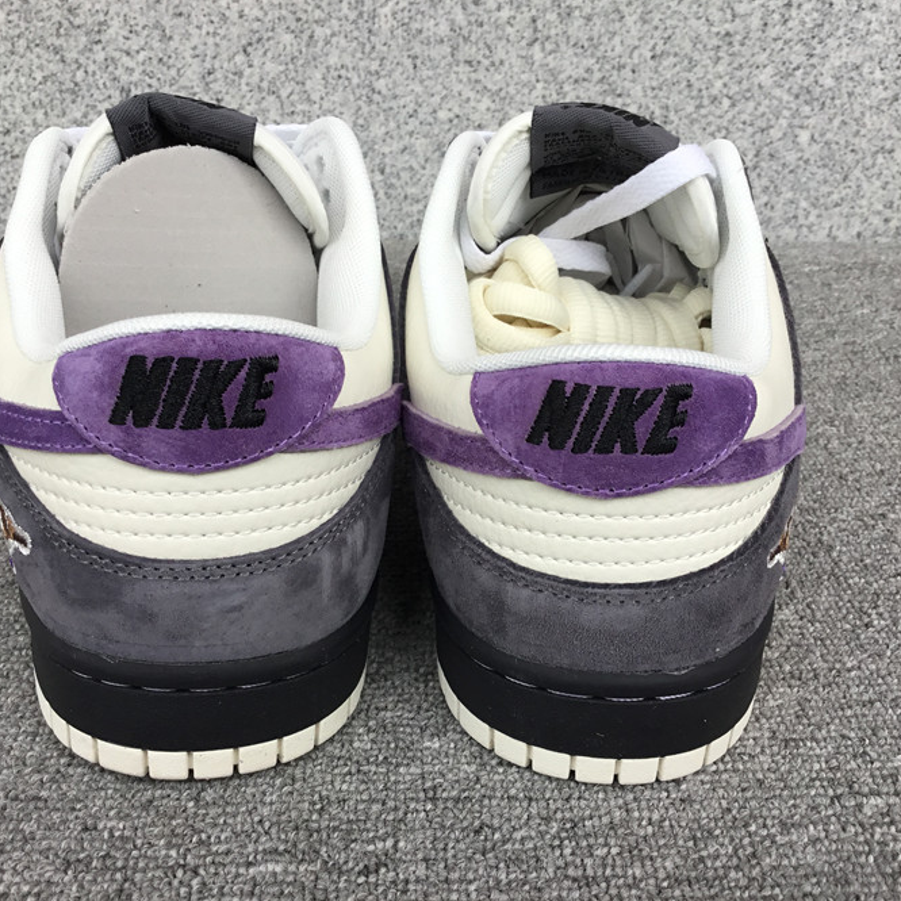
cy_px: 450
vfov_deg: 44.9
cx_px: 441
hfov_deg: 44.9
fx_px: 1090
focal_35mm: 37
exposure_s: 1/100
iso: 25
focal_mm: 3.3
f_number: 2.4
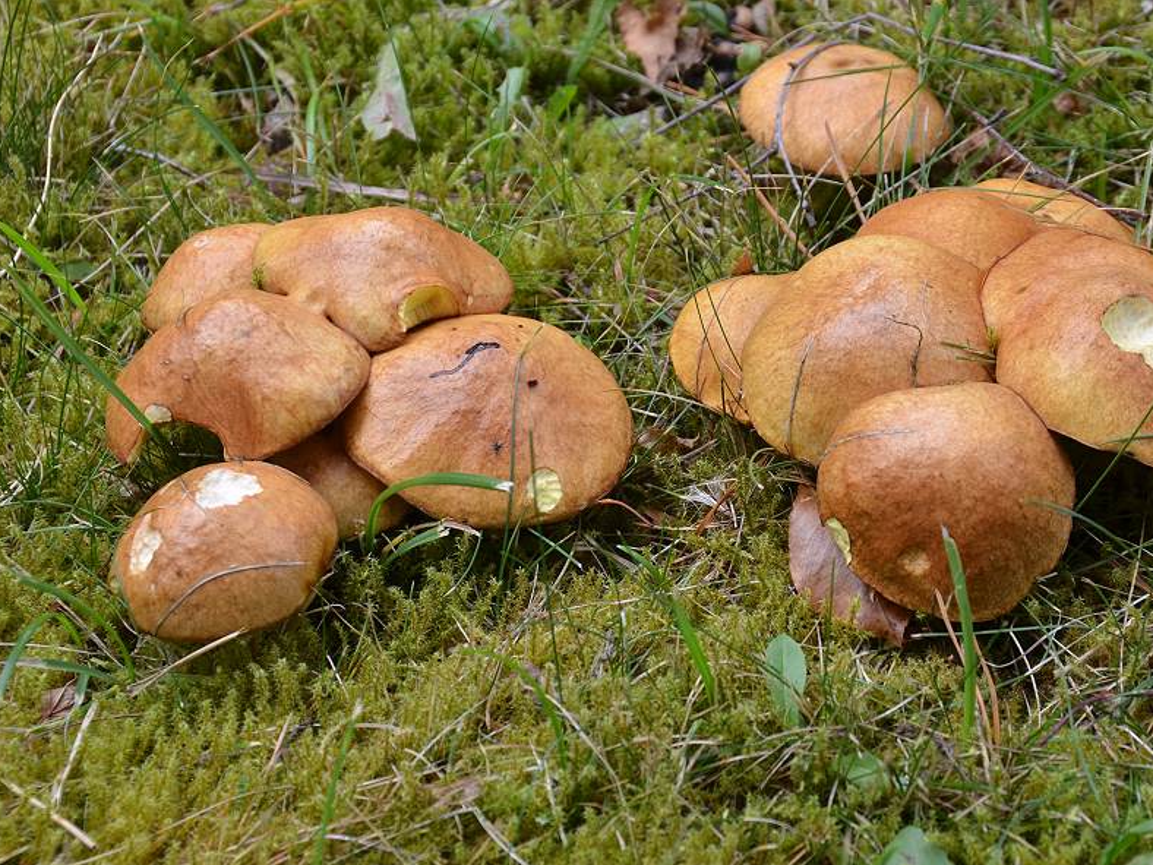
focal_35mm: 115
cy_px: 435
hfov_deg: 17.1
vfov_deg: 12.9
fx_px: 3830
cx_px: 653
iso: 100
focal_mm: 70
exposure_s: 1/25
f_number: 10
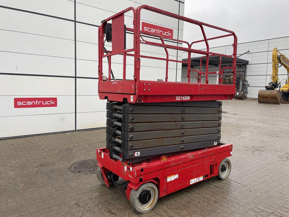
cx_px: 144
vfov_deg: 53.1
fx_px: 217
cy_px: 108
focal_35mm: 26
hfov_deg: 67.3
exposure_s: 1/141
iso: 32
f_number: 1.6
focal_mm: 4.2
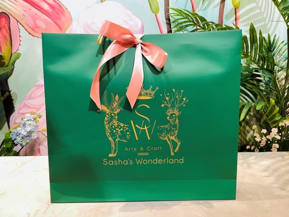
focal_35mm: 26
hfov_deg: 67.3
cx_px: 144
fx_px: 217
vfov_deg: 53.1
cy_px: 108
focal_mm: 4.2
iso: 80
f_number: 1.6
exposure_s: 1/60
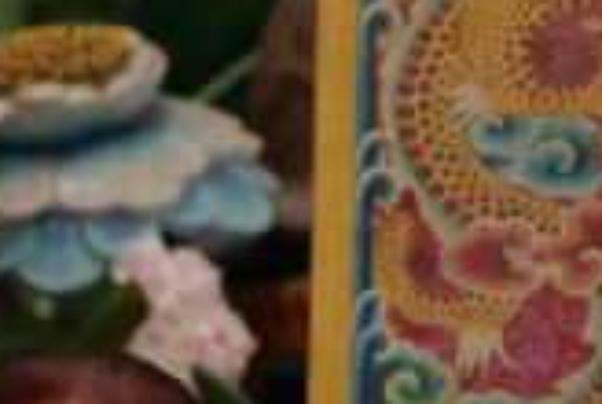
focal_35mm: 530
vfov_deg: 2.6
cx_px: 562
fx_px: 8879
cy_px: 751
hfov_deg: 3.9
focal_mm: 85
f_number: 4
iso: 3200
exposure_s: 1/160
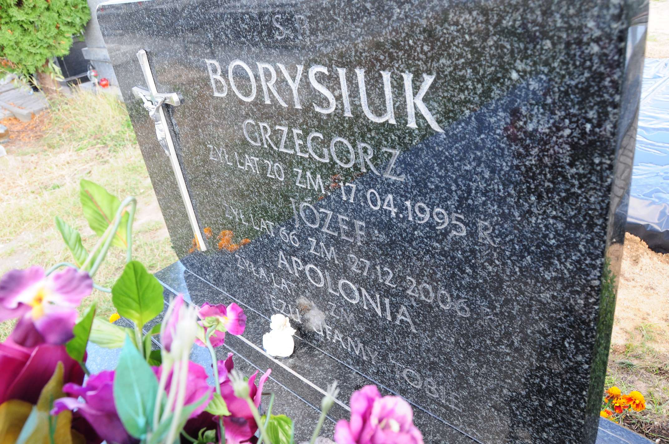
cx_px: 334
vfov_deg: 47.8
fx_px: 501
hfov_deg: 67.4
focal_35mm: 27
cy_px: 222
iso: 320
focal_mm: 18
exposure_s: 1/40
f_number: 7.1
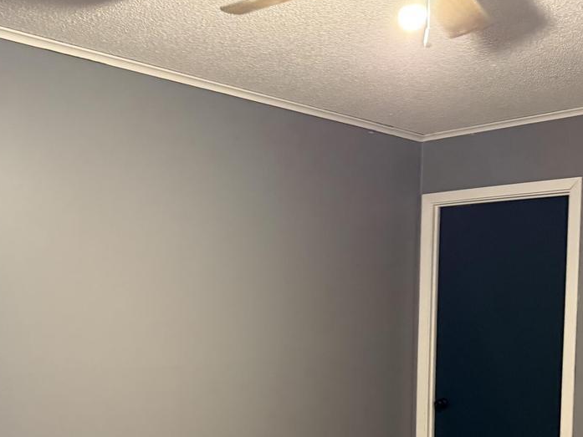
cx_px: 198
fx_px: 792
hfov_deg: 40.0
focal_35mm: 47
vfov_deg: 29.6
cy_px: 391
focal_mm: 6.76
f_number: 1.78
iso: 640
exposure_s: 1/60
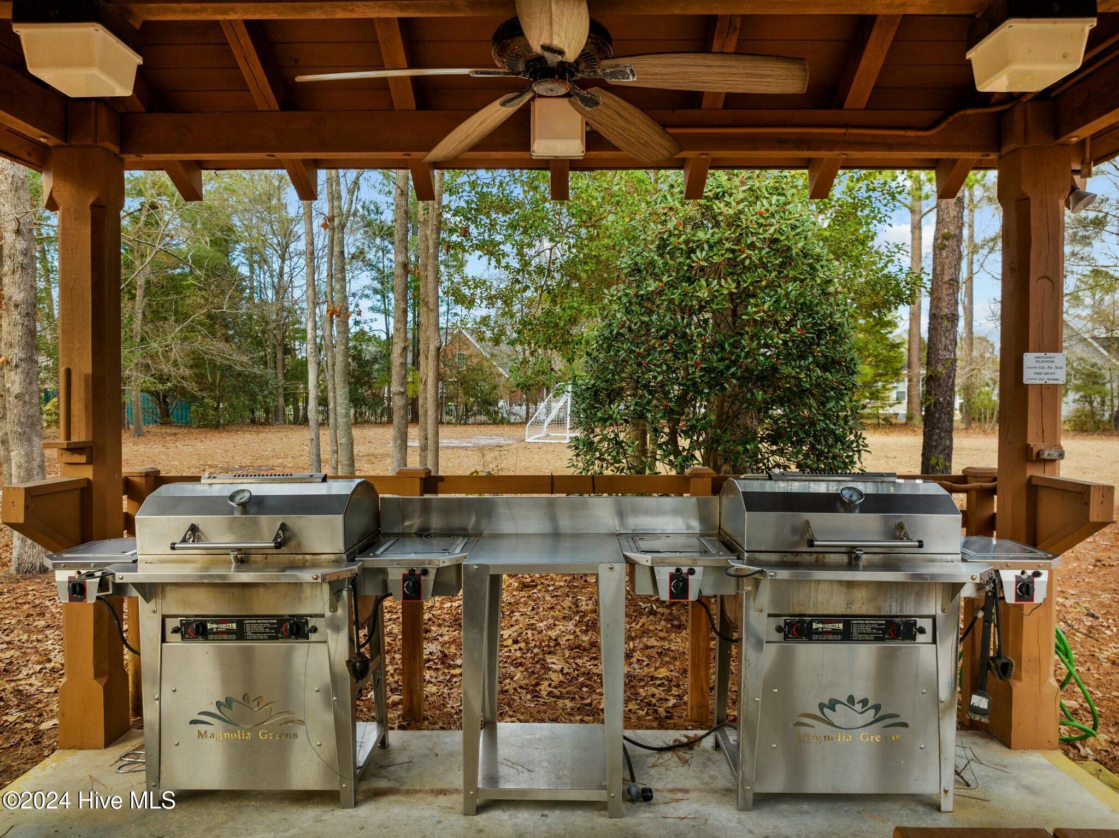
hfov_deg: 71.6
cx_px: 560
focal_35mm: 24
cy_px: 419
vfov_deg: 56.8
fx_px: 775
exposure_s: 1/25
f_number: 2.8
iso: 110
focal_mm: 12.29
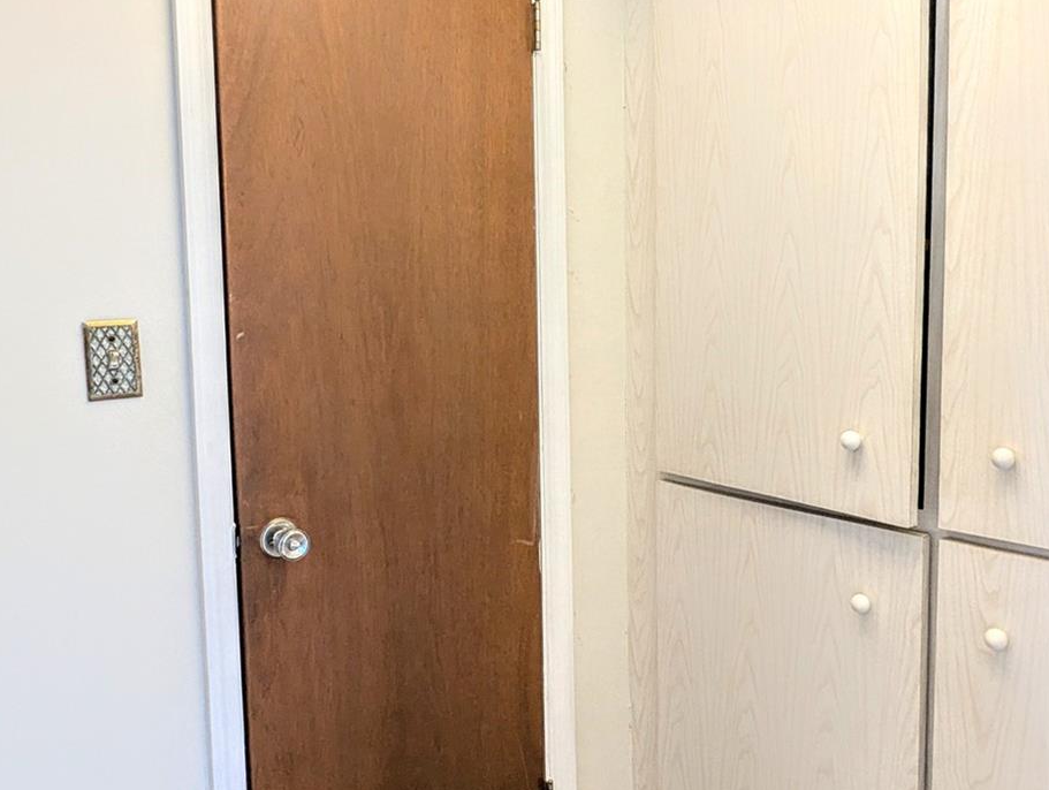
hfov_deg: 63.2
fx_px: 850
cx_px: 579
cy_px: 371
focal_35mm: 28
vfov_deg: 49.8
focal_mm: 2.35
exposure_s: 1/120
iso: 111
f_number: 2.2
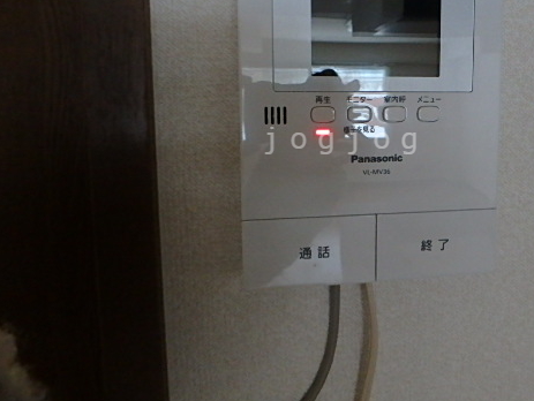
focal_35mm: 29
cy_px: 141
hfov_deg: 60.5
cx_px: 344
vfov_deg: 47.7
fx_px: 448
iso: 800
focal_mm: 3.7
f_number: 3.5
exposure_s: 1/15
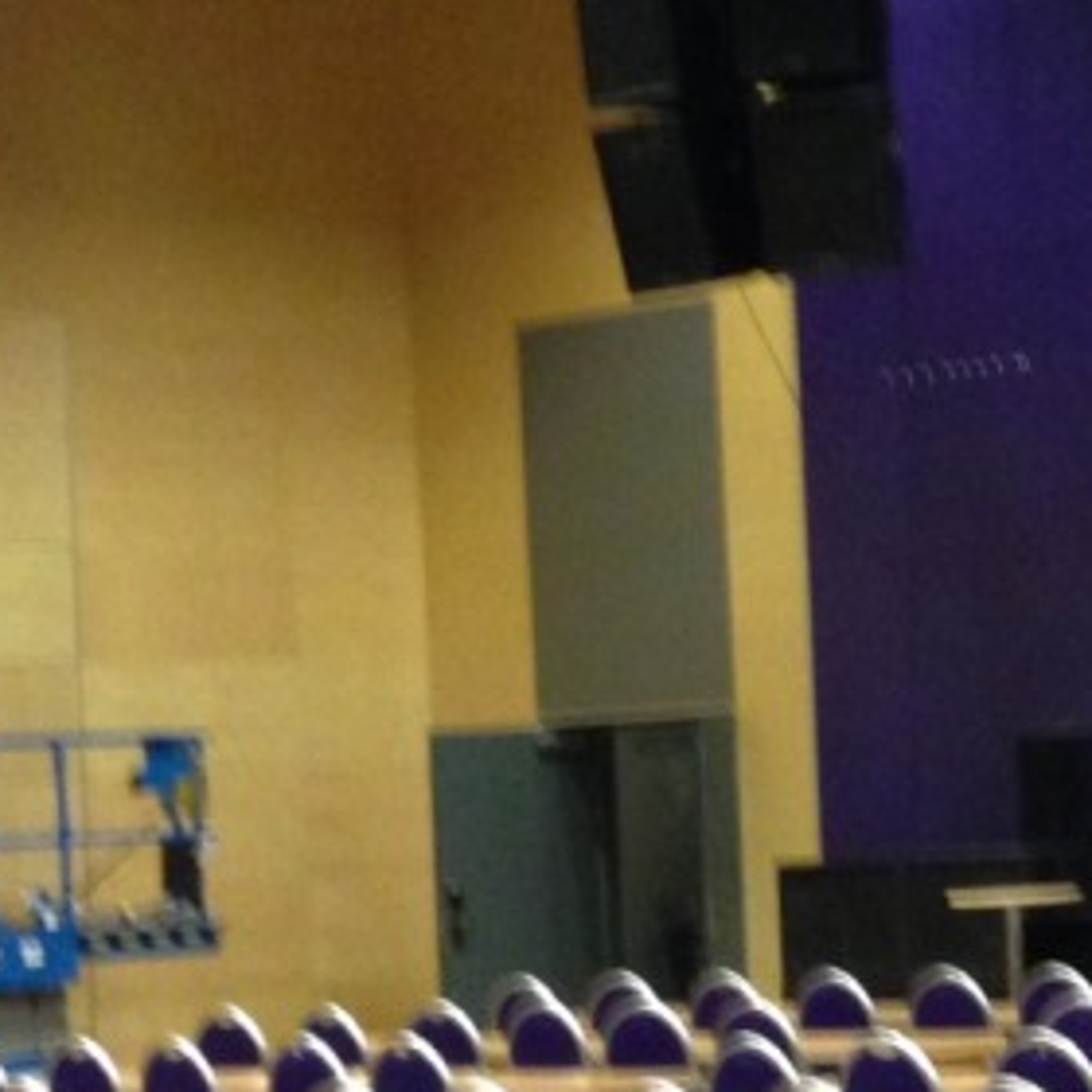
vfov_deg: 14.3
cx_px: 1540
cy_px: 591
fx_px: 4354
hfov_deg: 13.6
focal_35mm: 122
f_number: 2.4
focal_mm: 4.12
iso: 400
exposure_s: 1/15
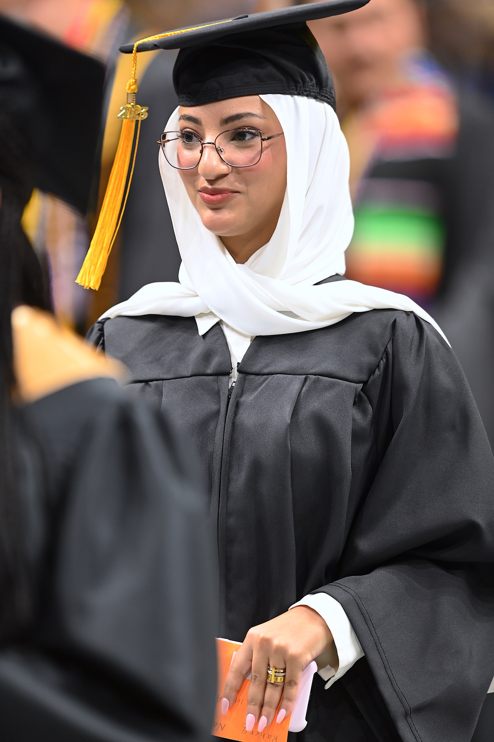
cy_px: 371
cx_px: 247
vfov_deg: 5.2
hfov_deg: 3.4
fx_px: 8234
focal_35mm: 400
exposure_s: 1/160
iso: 1600
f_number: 2.8
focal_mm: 400
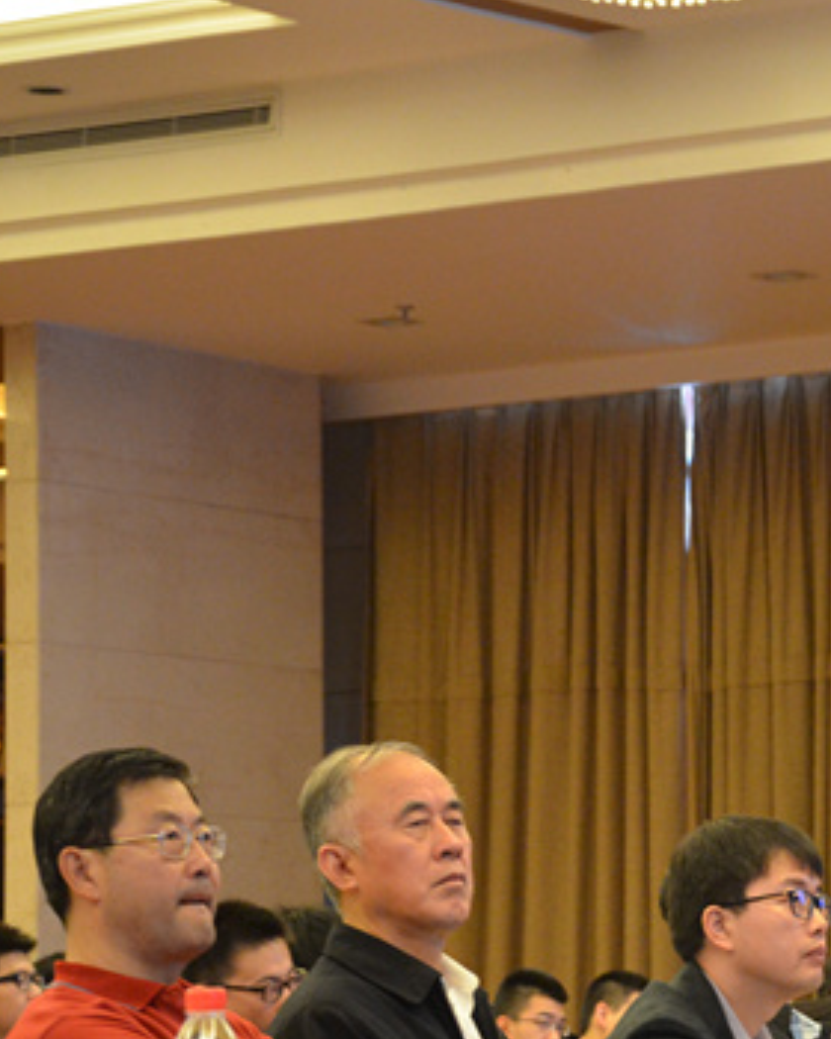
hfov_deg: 9.2
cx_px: 905
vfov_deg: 11.5
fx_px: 5134
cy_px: 714
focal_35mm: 167
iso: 2000
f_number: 5
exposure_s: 1/15
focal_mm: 52
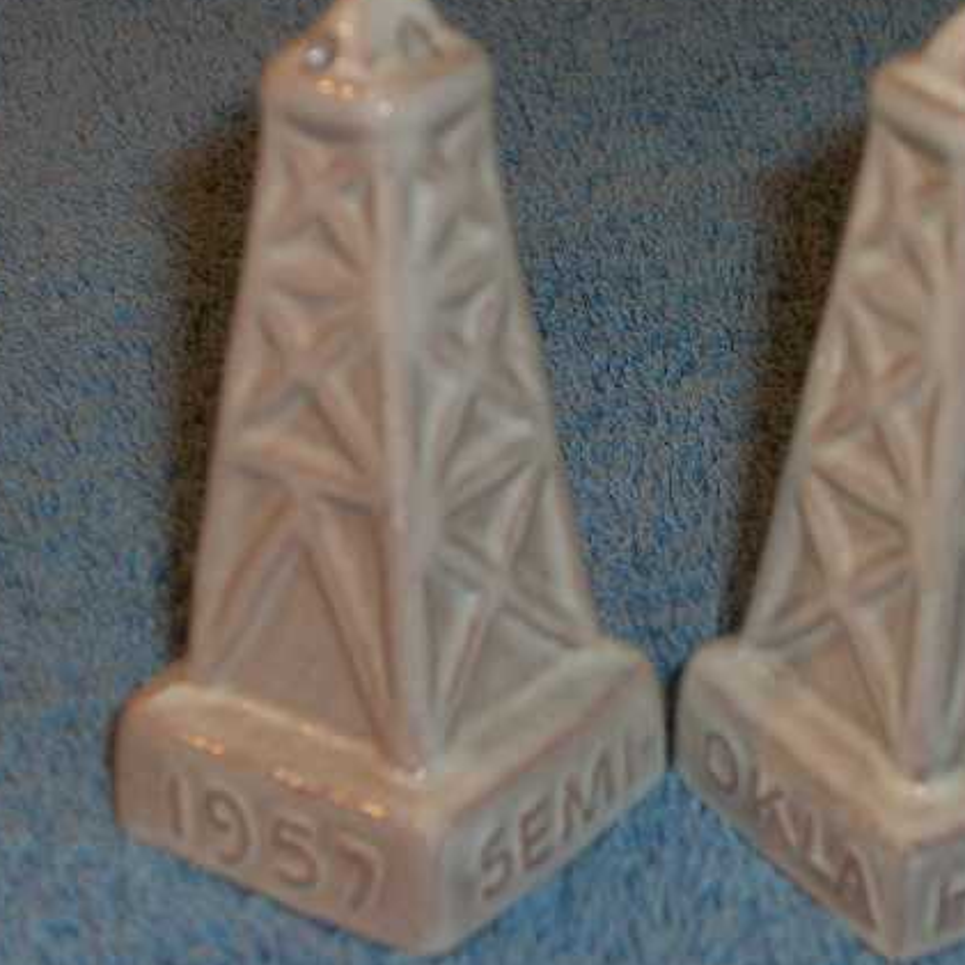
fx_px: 3942
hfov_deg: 13.9
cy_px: 479
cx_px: 665
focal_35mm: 125
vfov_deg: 14.0
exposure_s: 1/30
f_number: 4.8
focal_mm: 19.4
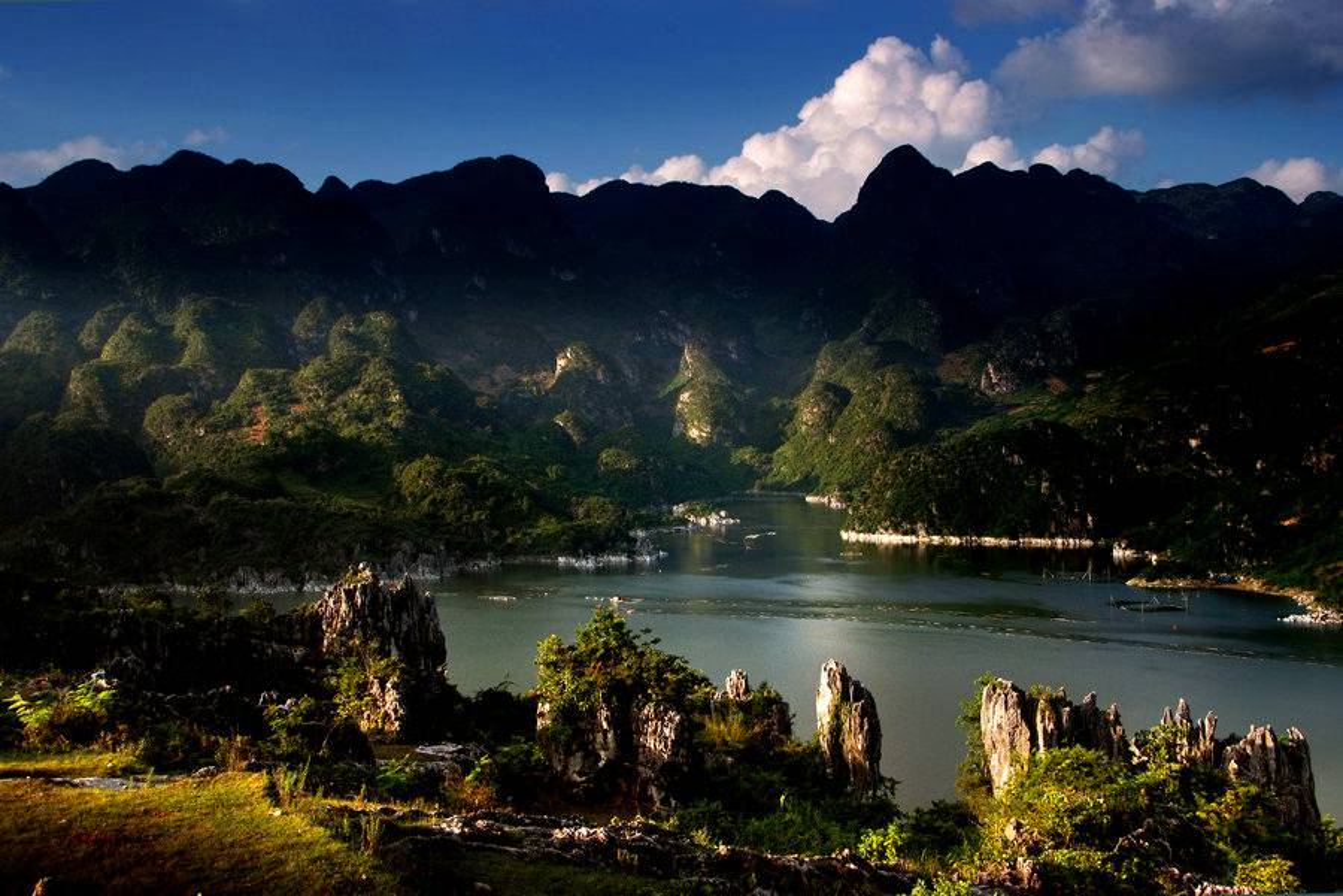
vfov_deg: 34.2
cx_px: 672
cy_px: 448
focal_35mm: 39
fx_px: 1455
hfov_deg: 49.6
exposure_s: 1/40
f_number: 16
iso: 100
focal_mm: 26
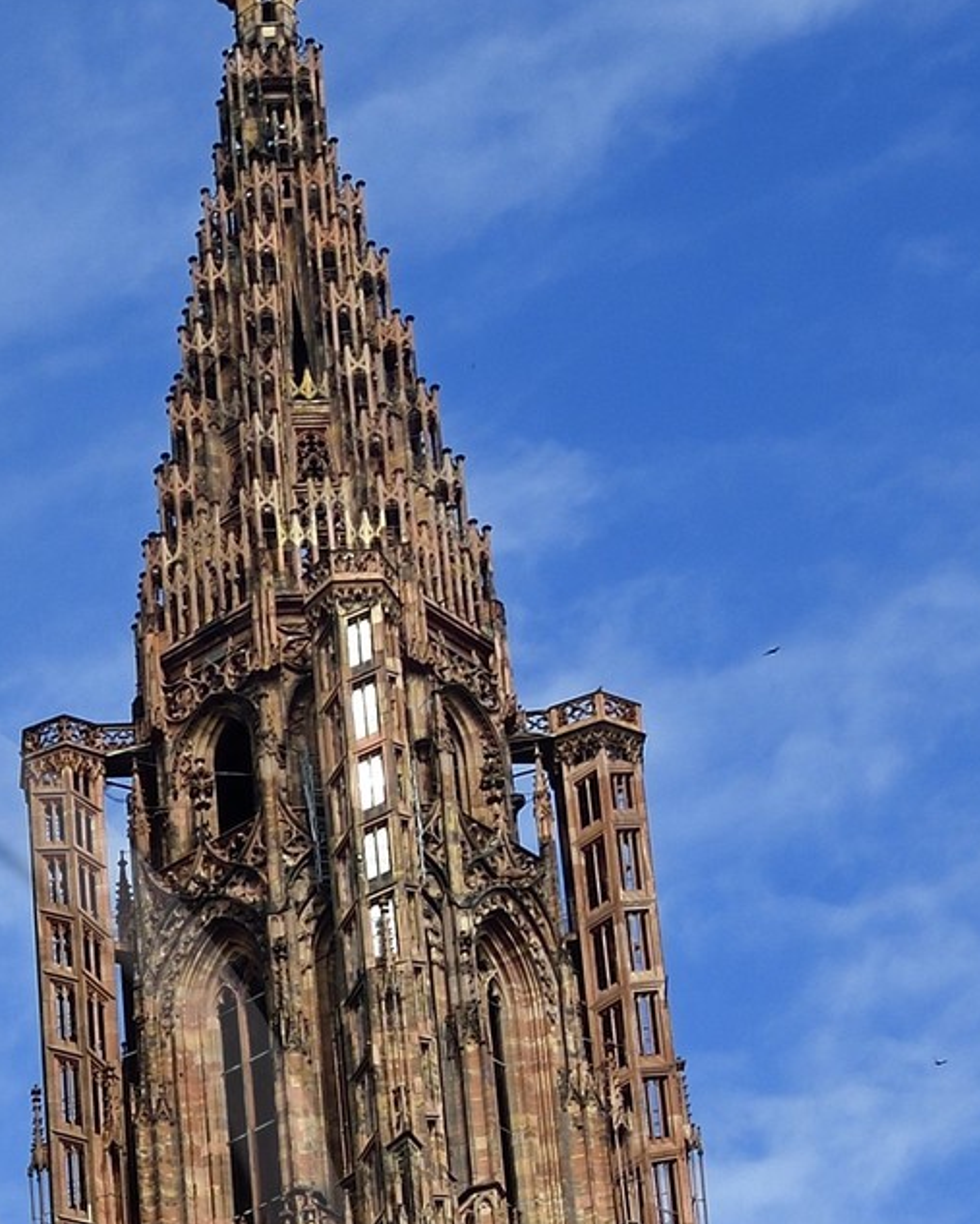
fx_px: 4637
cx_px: -514
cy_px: 1477
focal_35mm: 128
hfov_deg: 11.5
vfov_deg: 14.5
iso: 200
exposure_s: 1/250
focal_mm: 36
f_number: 14
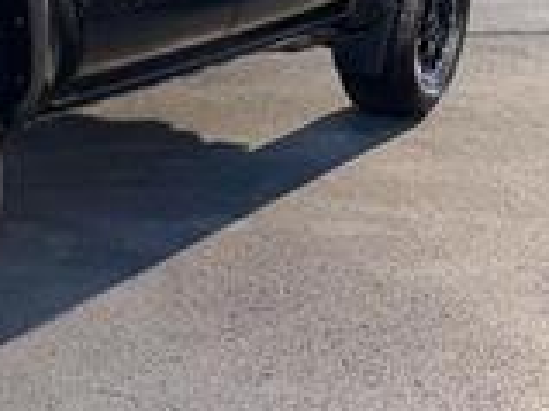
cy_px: -21
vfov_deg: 18.7
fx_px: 1204
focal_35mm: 76
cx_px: -290
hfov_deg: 21.3
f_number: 1.78
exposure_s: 1/1618
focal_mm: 6.76
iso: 100
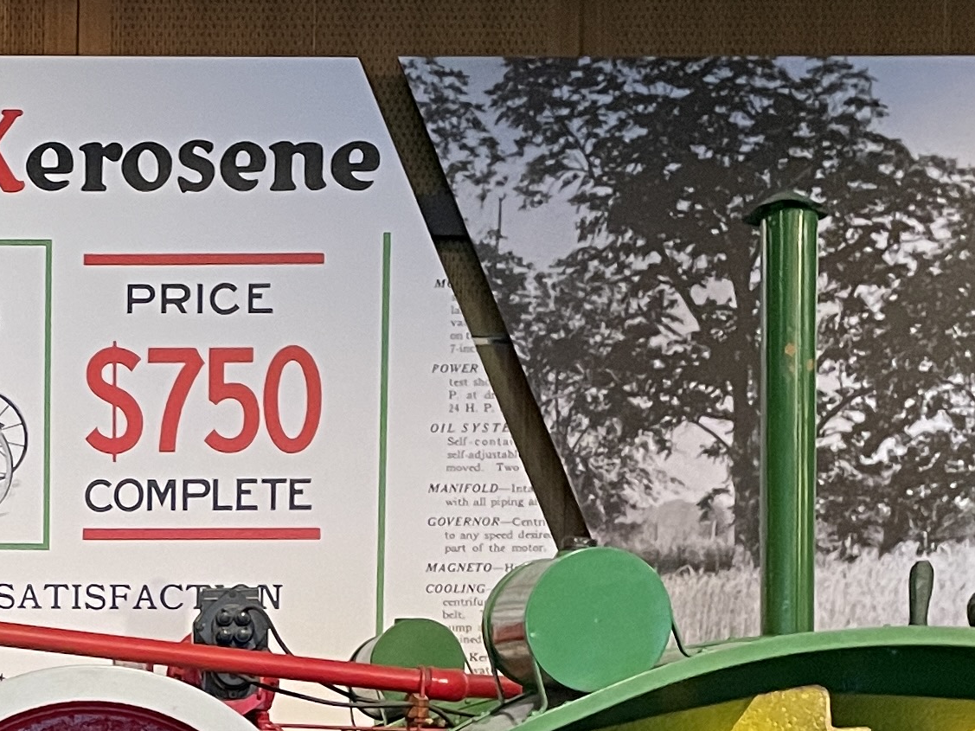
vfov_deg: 15.1
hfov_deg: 20.4
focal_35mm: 93
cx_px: -3
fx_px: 2619
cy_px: 961
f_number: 1.6
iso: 400
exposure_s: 1/60
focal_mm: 4.2
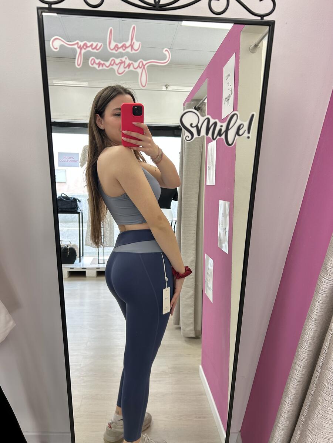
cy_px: 222
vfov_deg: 67.3
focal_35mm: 26
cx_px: 166
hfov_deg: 53.1
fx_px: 333
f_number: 1.5
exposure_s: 1/100
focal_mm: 5.7
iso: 64
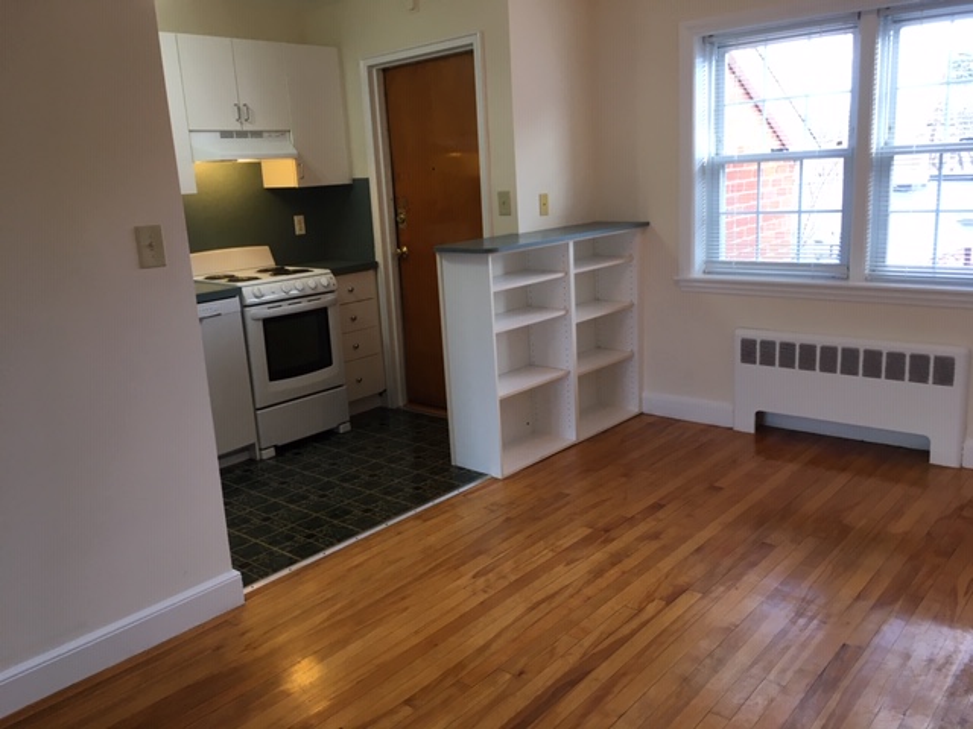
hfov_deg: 61.7
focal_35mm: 29
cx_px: 486
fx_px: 815
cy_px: 364
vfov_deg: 48.2
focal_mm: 4.15
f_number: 2.2
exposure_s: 1/33
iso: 25
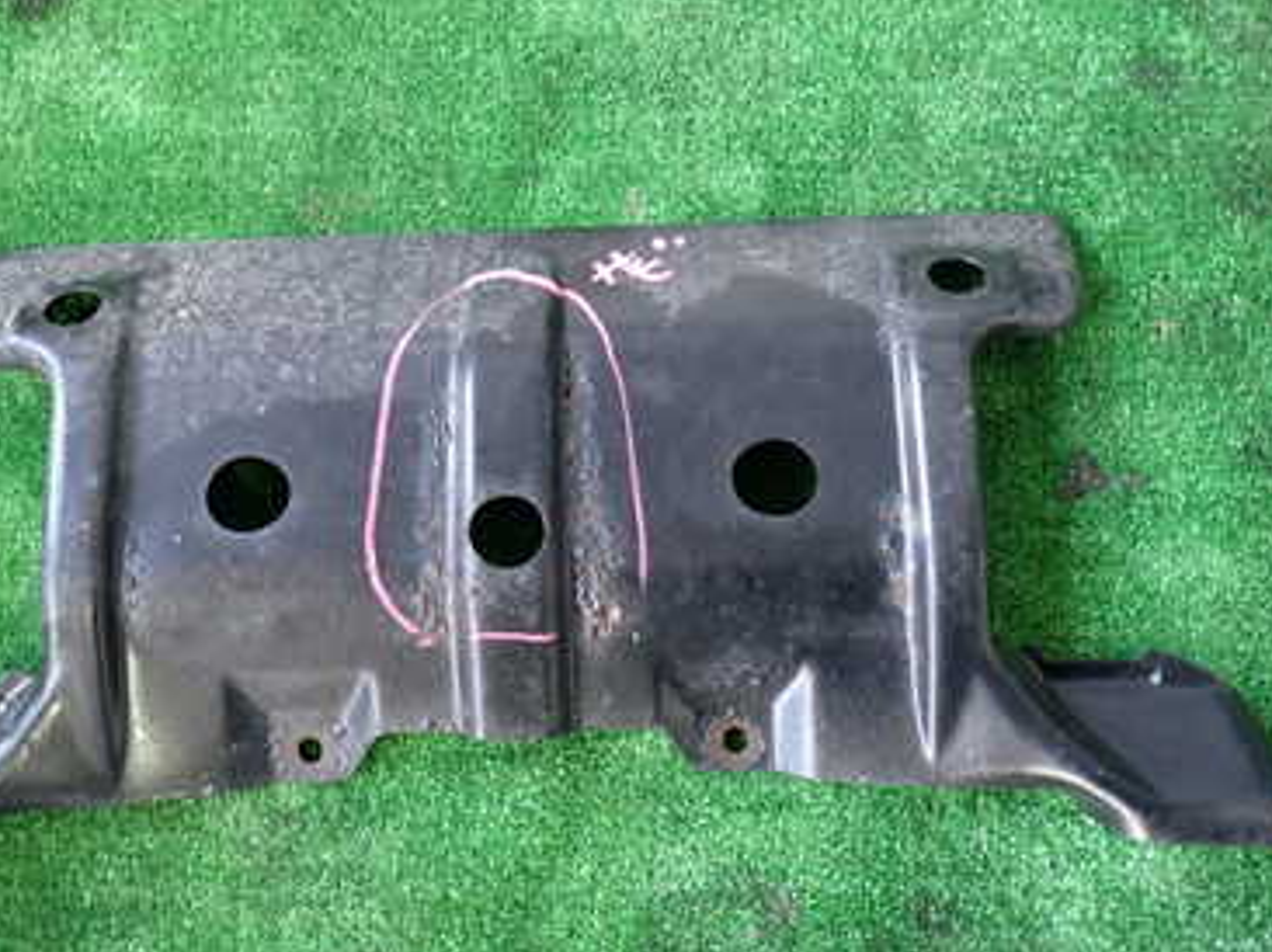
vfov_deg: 35.1
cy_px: 469
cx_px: 584
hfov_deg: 45.8
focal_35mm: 41
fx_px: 1506
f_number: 2
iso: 200
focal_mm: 4.5
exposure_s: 1/40
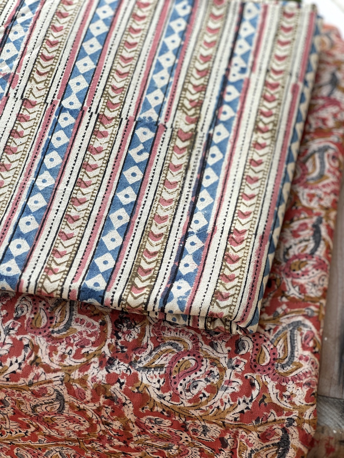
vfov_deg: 25.3
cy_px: 229
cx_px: 172
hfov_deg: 19.1
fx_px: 1020
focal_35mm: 77
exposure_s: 1/99
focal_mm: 9
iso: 64
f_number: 2.8
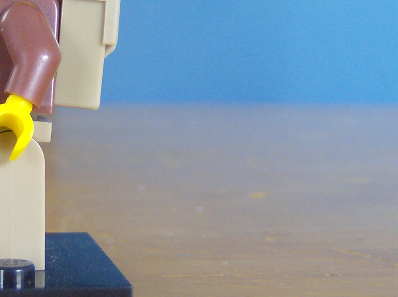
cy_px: 25
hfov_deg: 22.3
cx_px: 41
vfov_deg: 16.9
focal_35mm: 86
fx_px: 987
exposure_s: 1/12.5
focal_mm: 6
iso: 200
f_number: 2.8
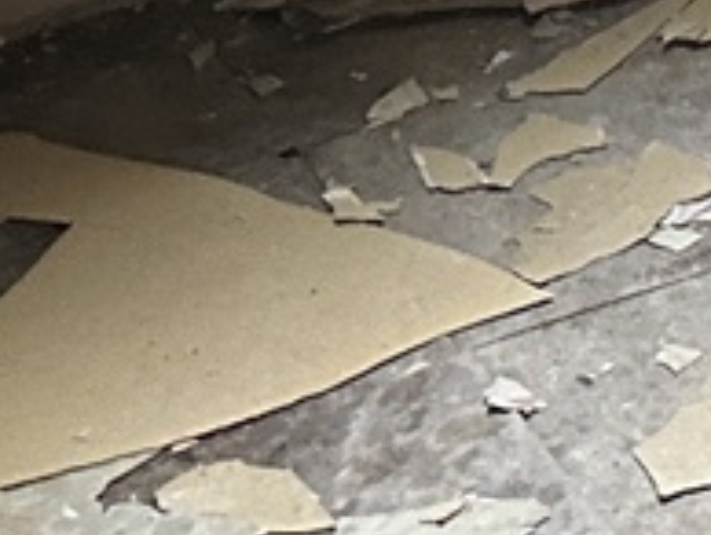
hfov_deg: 10.0
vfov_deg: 7.2
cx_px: 1605
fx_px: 3661
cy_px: -1242
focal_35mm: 178
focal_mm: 6.86
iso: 400
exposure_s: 1/60
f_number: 1.78
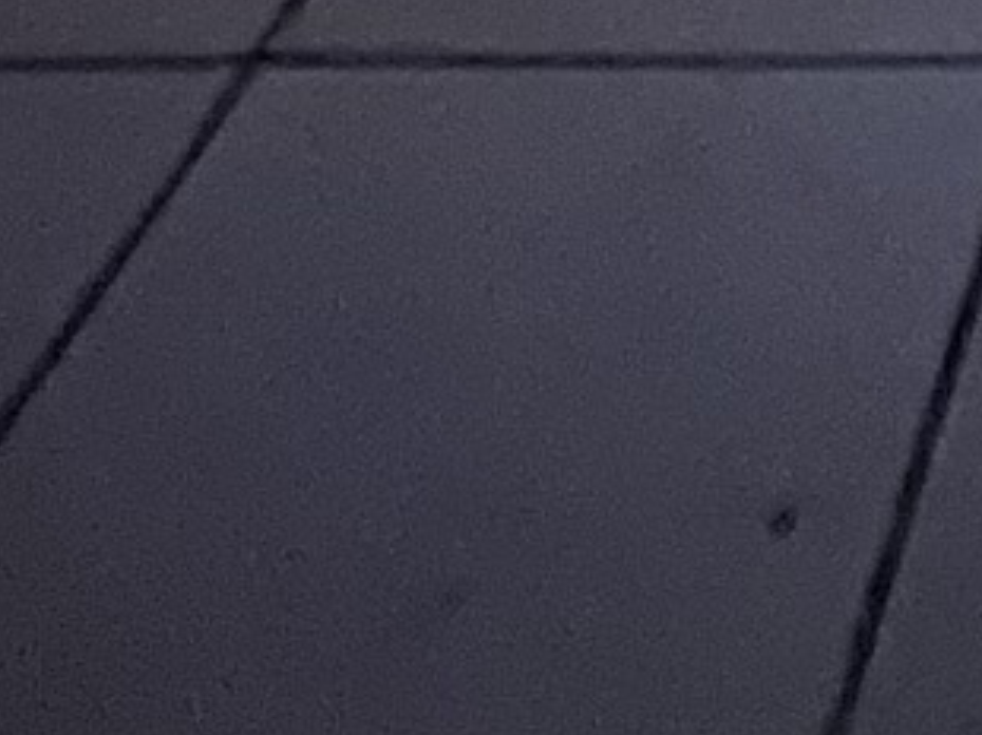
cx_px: 1631
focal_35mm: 84
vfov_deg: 11.1
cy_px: -1467
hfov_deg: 19.2
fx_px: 2381
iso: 1000
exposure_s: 1/10
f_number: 1.8
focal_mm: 1.57
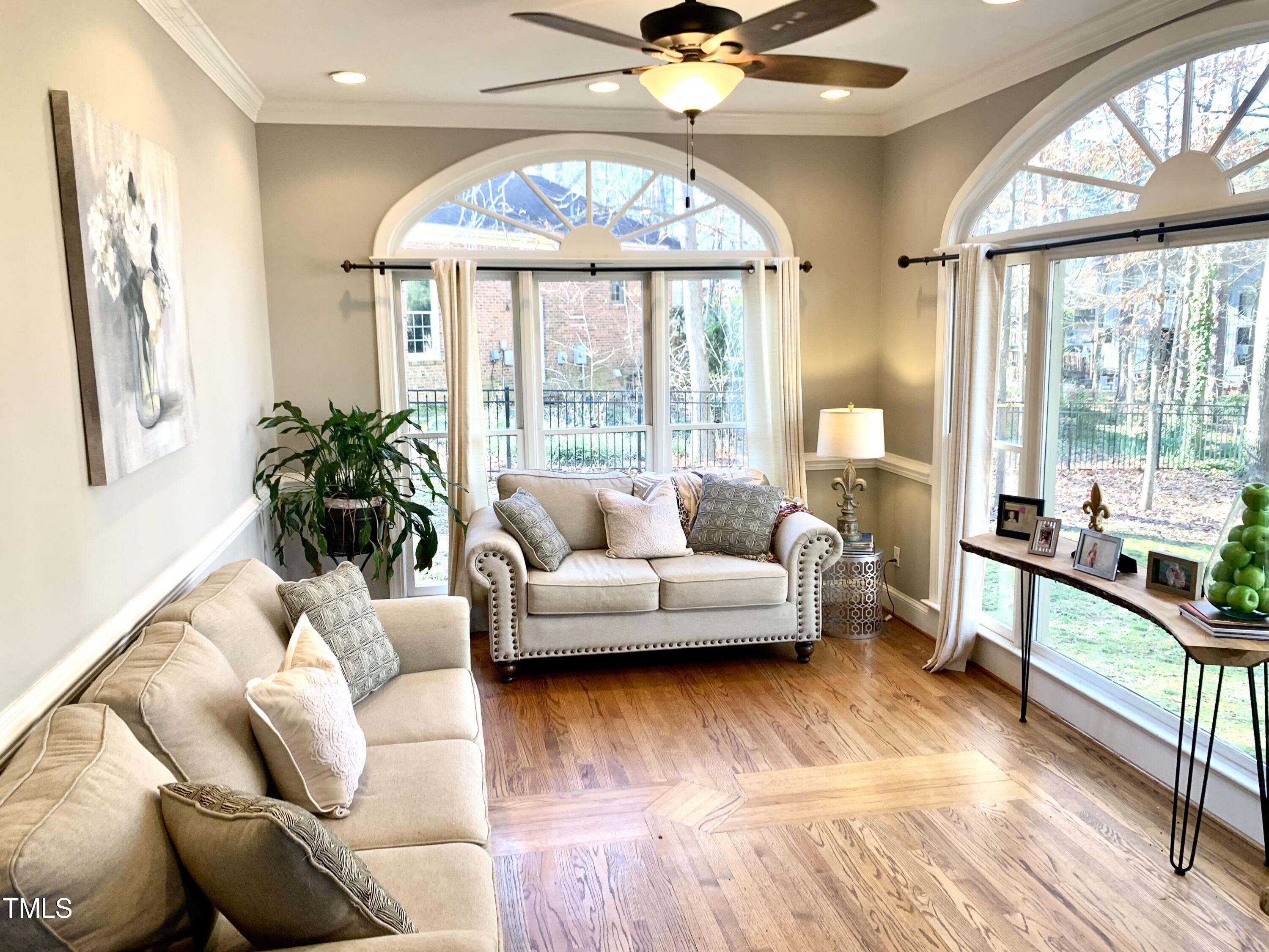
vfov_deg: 53.1
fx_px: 953
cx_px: 634
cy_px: 476
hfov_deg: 67.3
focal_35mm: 26
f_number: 1.8
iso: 80
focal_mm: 4.25
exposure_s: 1/120
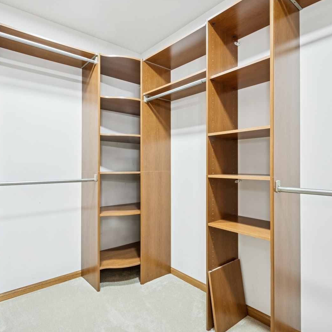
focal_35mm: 21
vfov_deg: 72.1
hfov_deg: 71.8
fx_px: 228
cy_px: 169
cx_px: 143
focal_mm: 16
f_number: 9.5
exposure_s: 1/4
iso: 200
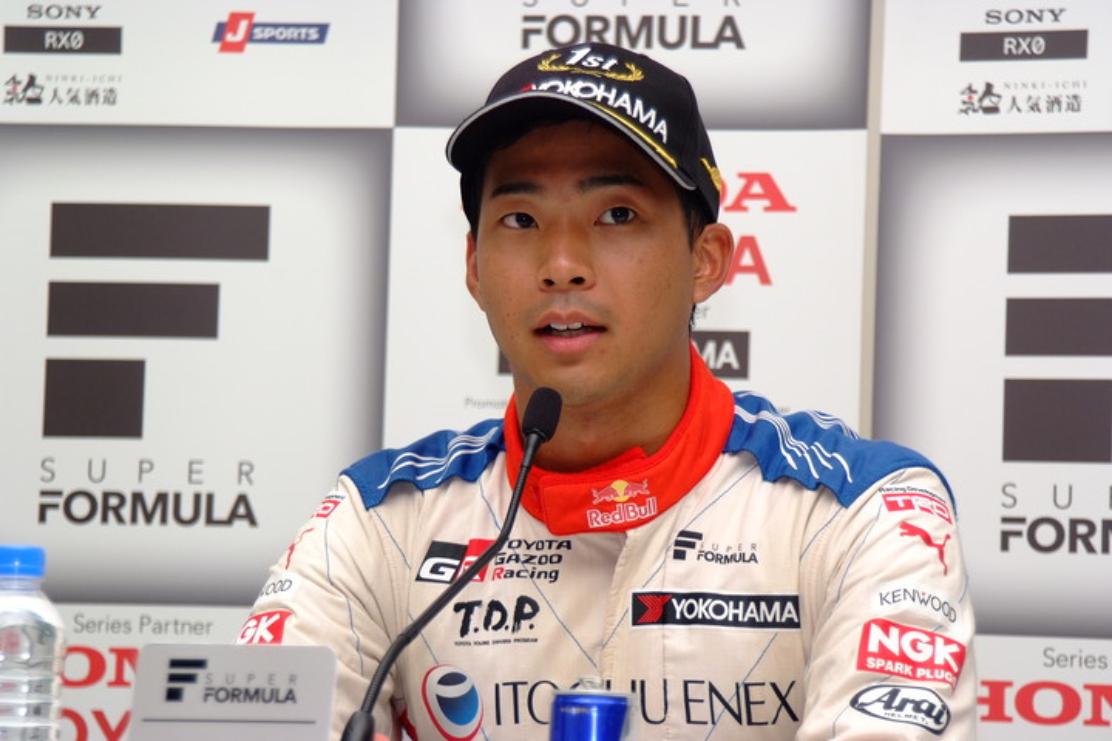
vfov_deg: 8.7
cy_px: 370
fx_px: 4880
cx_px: 556
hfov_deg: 13.0
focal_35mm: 158
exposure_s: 1/250
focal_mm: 105
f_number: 5.6
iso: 400
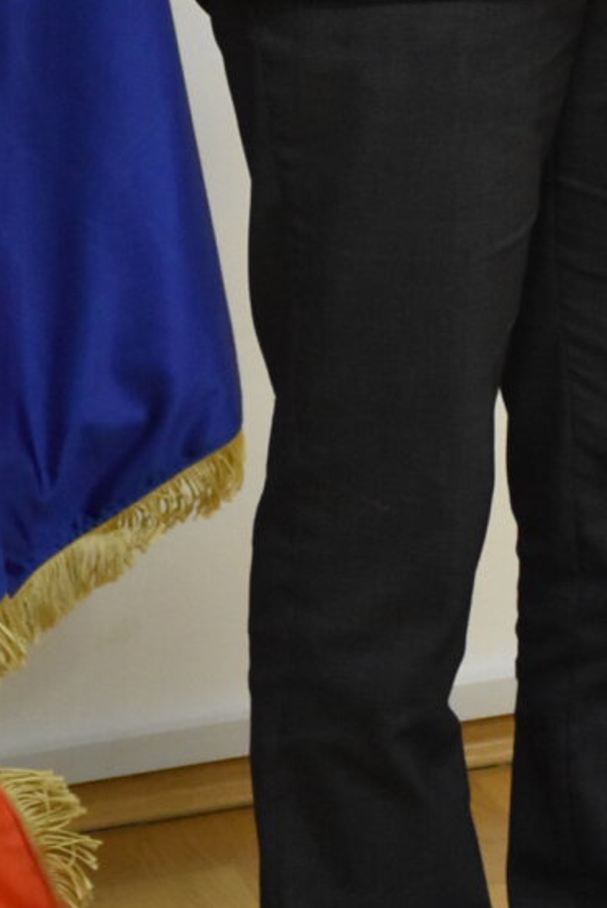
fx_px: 7224
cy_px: -234
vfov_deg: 7.1
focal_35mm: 286
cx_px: 866
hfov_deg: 4.8
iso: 2500
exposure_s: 1/60
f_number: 4.8
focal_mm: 56
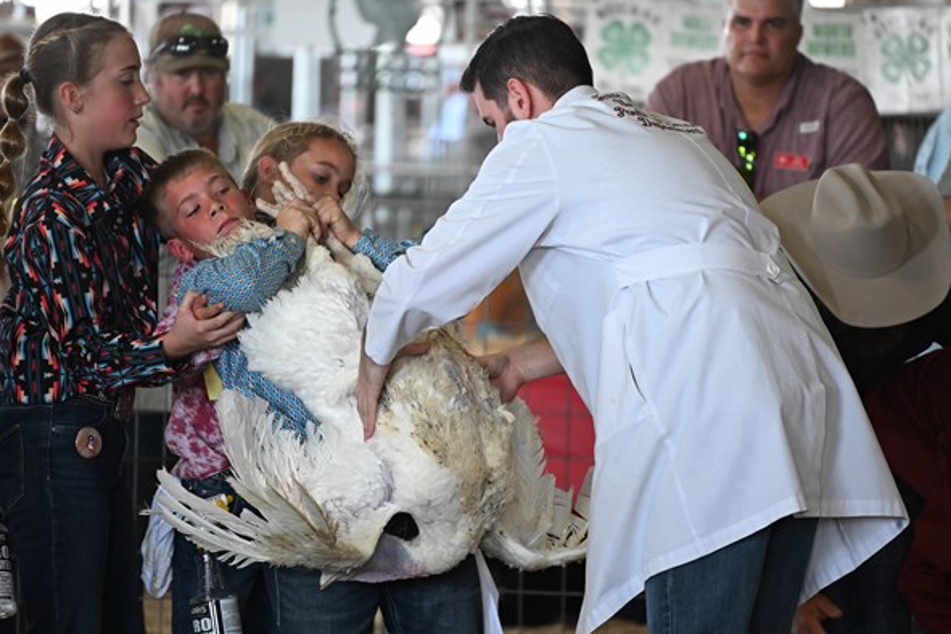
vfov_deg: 4.2
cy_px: 323
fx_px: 8585
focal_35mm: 325
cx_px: 454
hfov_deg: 6.3
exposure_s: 1/200
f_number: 6.3
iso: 2800
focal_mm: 300
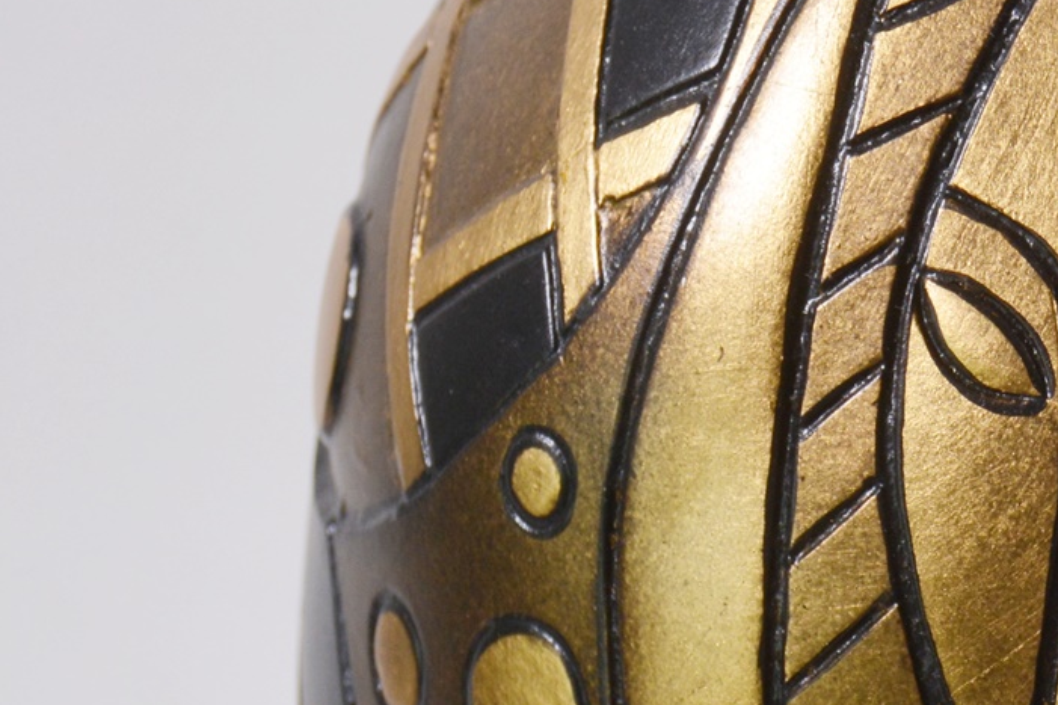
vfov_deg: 7.5
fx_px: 5347
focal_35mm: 182
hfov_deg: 11.0
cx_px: 1487
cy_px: 294
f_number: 5.6
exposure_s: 1/125
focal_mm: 34
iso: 320
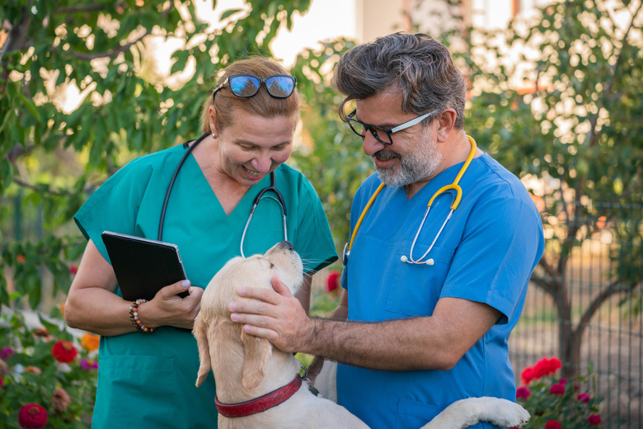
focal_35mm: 90
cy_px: 214
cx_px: 322
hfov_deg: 22.6
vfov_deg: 15.2
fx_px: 1607
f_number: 3.5
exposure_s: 1/250
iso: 250
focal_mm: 90
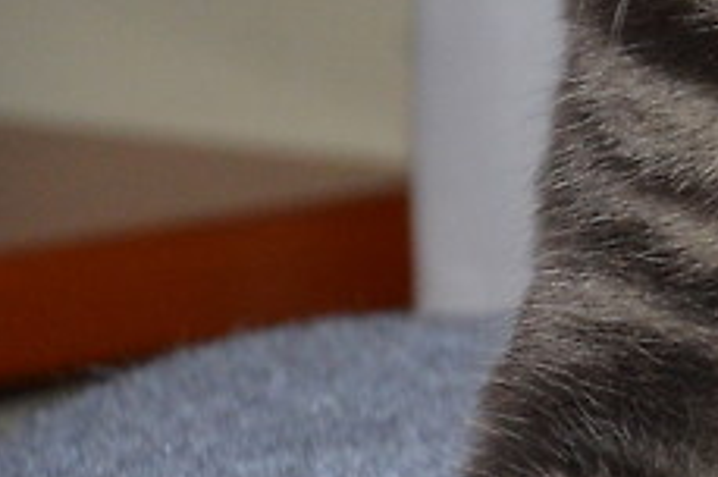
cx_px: 1856
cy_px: 82
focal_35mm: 824
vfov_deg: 1.7
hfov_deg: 2.5
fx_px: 16403
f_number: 5.6
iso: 800
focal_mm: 105
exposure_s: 1/60
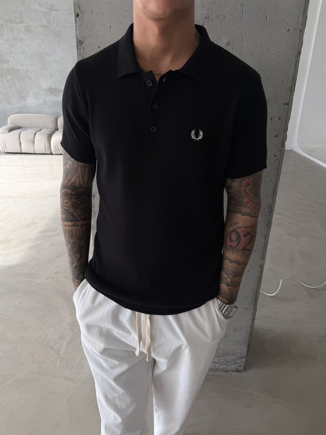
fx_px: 301
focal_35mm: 24
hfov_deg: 56.8
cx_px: 163
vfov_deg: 71.6
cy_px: 218
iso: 80
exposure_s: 1/383
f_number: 1.78
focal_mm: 6.76
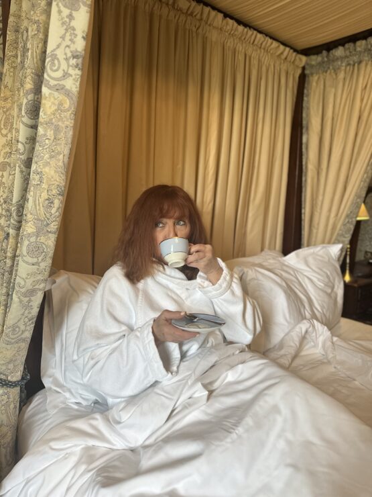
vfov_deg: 71.6
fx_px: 344
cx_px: 186
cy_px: 248
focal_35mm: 24
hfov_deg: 56.8
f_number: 1.78
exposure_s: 1/100
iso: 160
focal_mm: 6.86
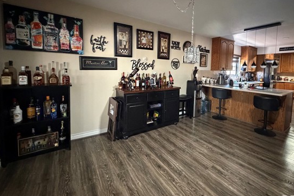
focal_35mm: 17
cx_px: 170
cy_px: 79
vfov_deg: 69.7
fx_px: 139
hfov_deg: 92.6
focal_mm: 2.22
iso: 1250
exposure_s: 1/41
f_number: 2.2
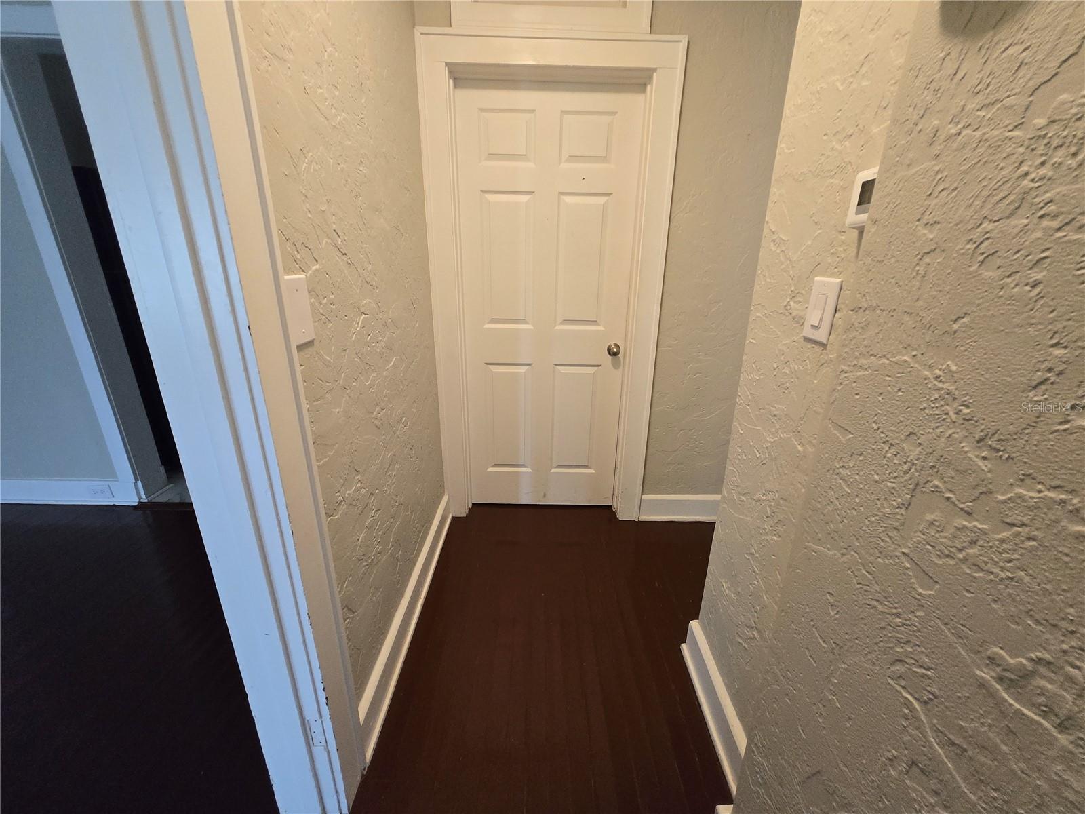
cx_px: 542
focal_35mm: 13
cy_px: 407
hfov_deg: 106.2
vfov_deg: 89.9
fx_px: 407
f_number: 2.2
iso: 320
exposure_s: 1/60
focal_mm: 1.7
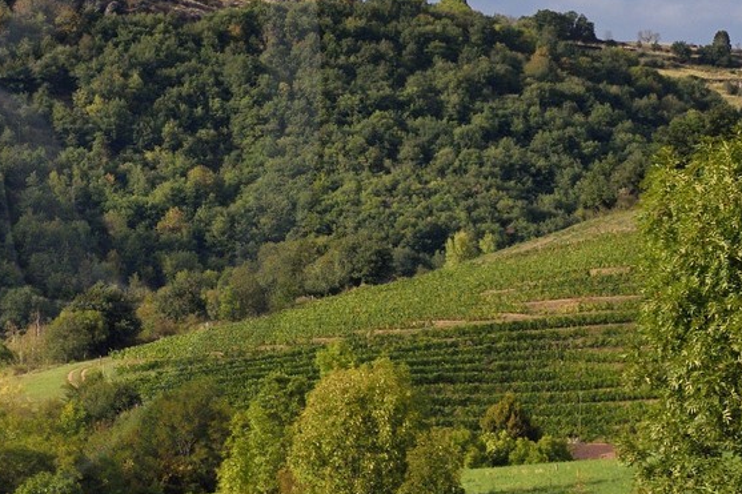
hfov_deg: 10.0
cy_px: 85
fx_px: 4141
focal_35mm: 201
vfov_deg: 6.8
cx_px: -229
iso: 800
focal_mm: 70
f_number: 8
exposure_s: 1/3200
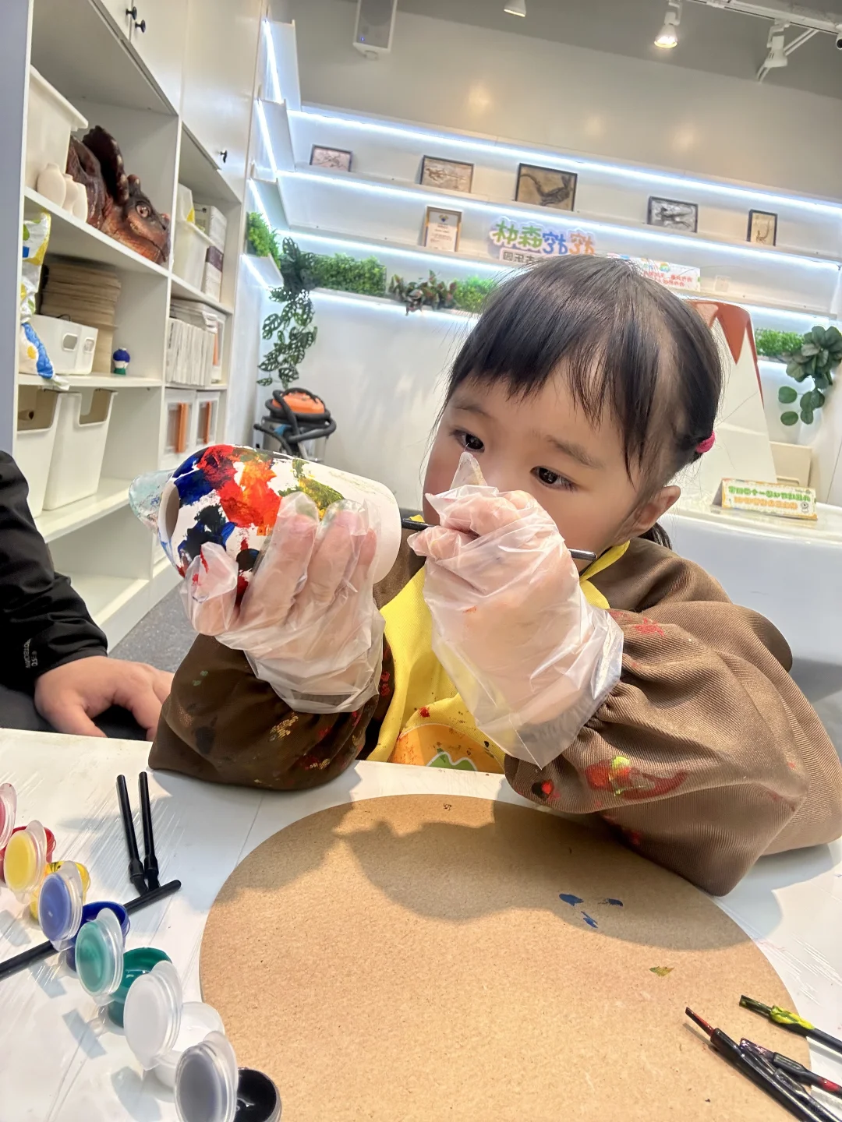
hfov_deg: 58.9
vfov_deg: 73.9
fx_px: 746
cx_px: 421
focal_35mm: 23
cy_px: 561
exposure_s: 1/100
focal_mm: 2.69
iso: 50
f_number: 1.9
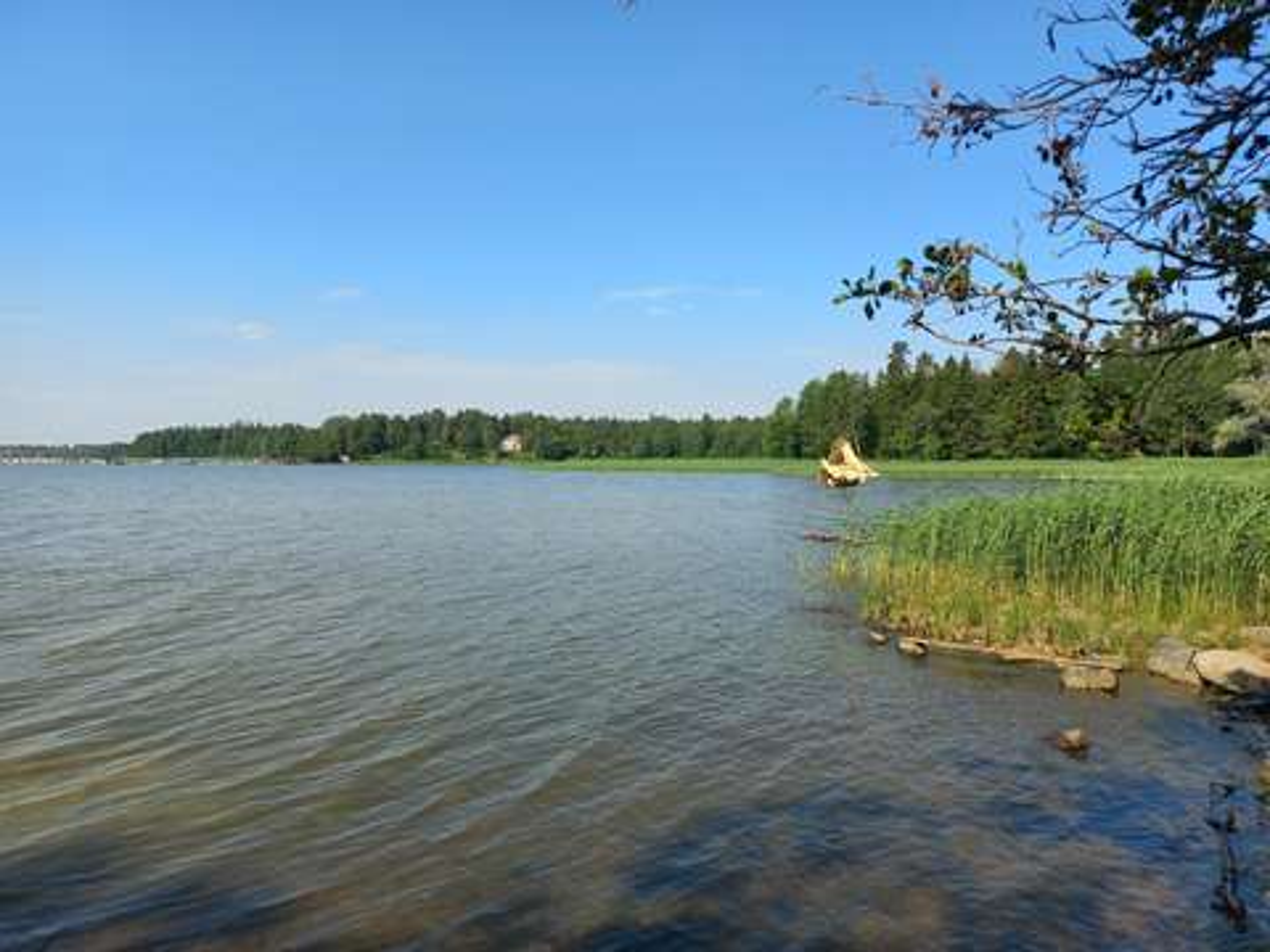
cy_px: 476
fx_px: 917
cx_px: 635
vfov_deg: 54.9
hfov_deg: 69.4
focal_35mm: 25
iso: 25
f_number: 1.8
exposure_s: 1/496
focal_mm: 4.6
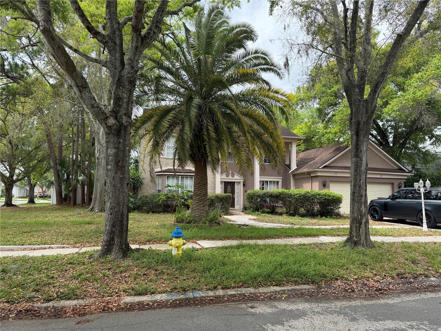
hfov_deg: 71.6
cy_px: 166
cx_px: 220
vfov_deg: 56.8
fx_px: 306
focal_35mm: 24
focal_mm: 6.76
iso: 100
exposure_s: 1/1770
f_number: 1.78
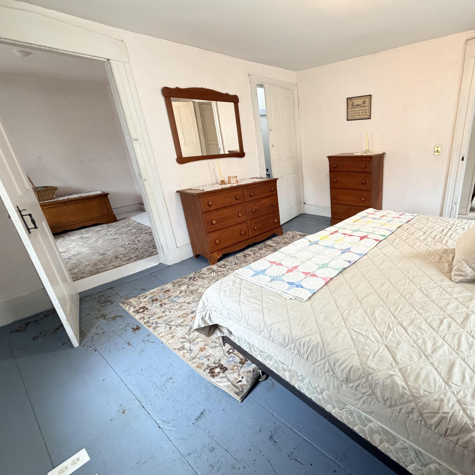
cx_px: 315
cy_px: 236
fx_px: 264
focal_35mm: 17
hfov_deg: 81.2
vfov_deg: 84.0
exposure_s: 1/60
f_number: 2.2
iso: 320
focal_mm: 2.22
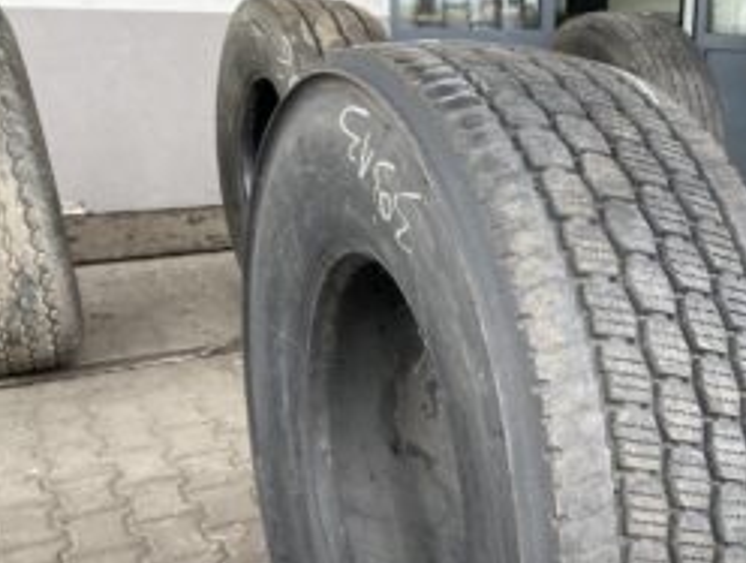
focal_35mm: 45
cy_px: 450
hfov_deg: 40.5
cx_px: 584
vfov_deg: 31.5
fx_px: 972
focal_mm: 4.25
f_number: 1.8
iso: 100
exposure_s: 1/122
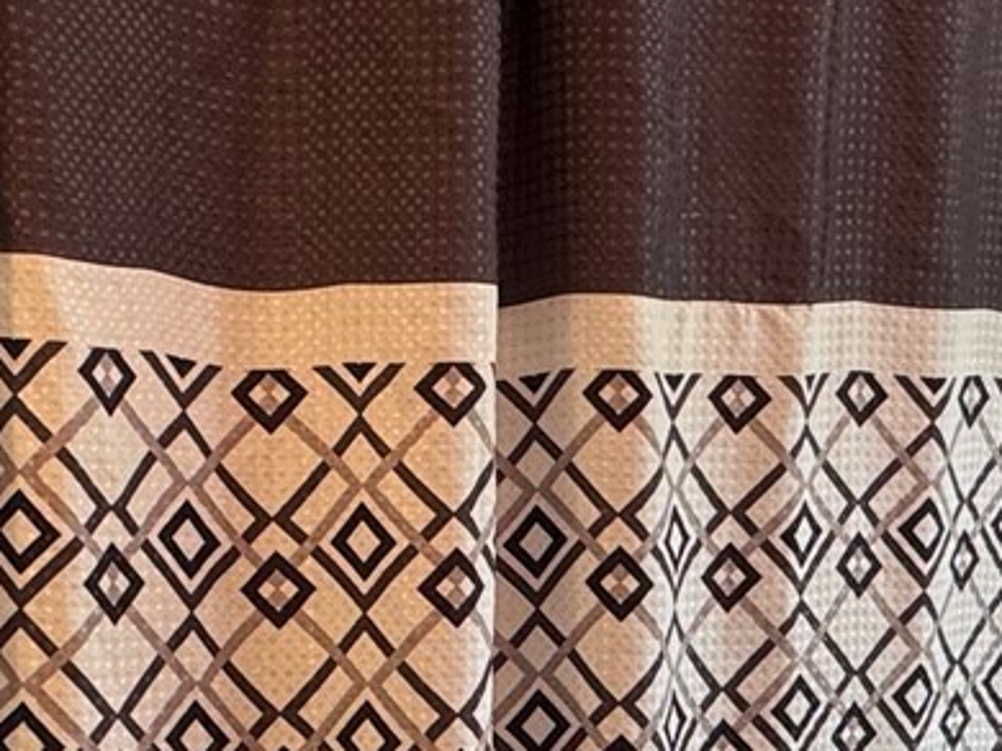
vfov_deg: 20.8
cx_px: 426
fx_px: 1996
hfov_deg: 28.1
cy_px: 689
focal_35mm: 69
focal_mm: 2.22
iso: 200
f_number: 2.2
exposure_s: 1/120
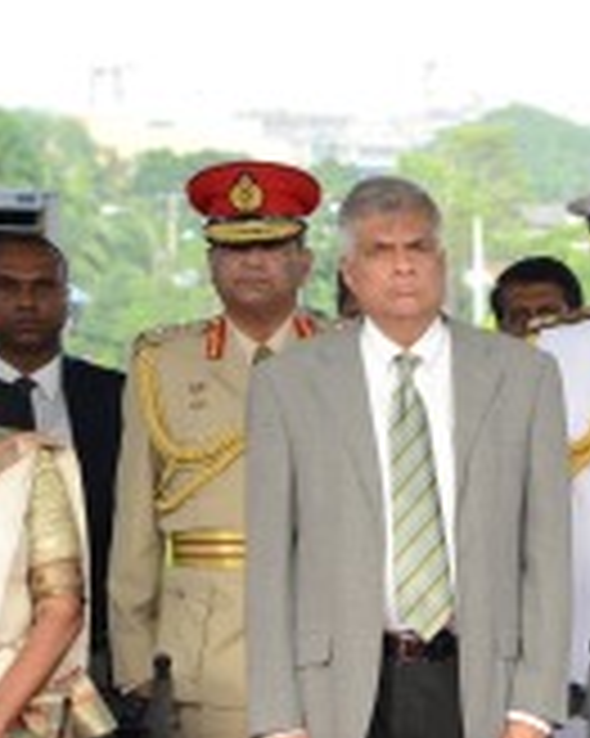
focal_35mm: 418
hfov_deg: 3.7
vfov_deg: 4.6
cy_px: 702
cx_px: 1085
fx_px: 9132
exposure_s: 1/80
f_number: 9
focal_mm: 122
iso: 400
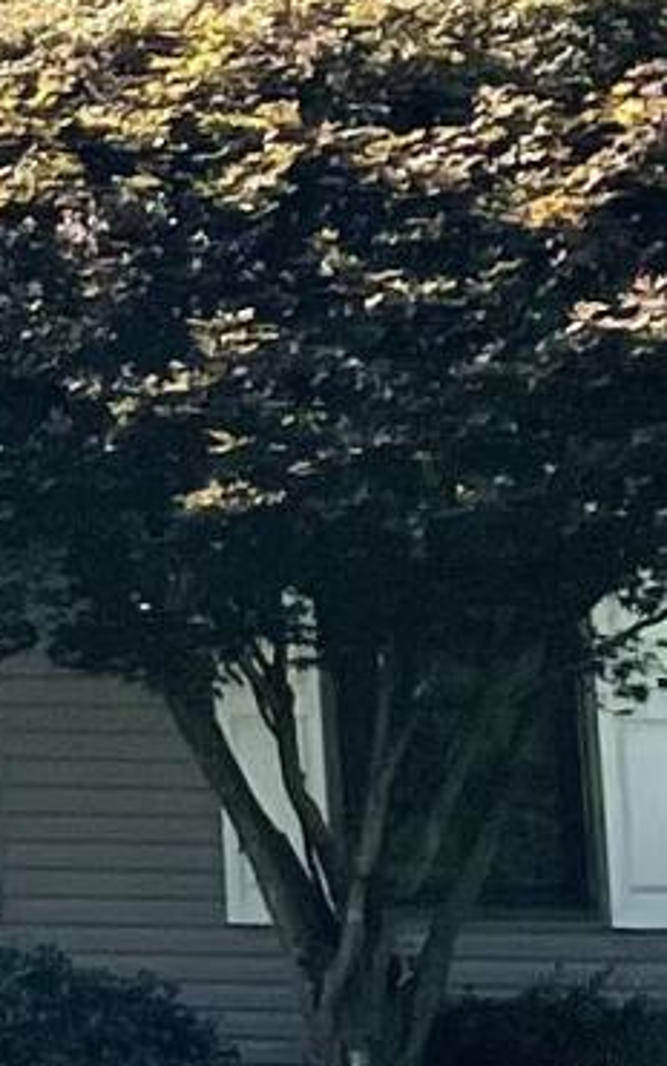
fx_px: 6483
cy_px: -49
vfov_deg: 9.3
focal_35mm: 223
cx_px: -2286
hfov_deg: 5.1
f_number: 1.6
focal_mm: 4.2
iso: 32
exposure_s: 1/2506
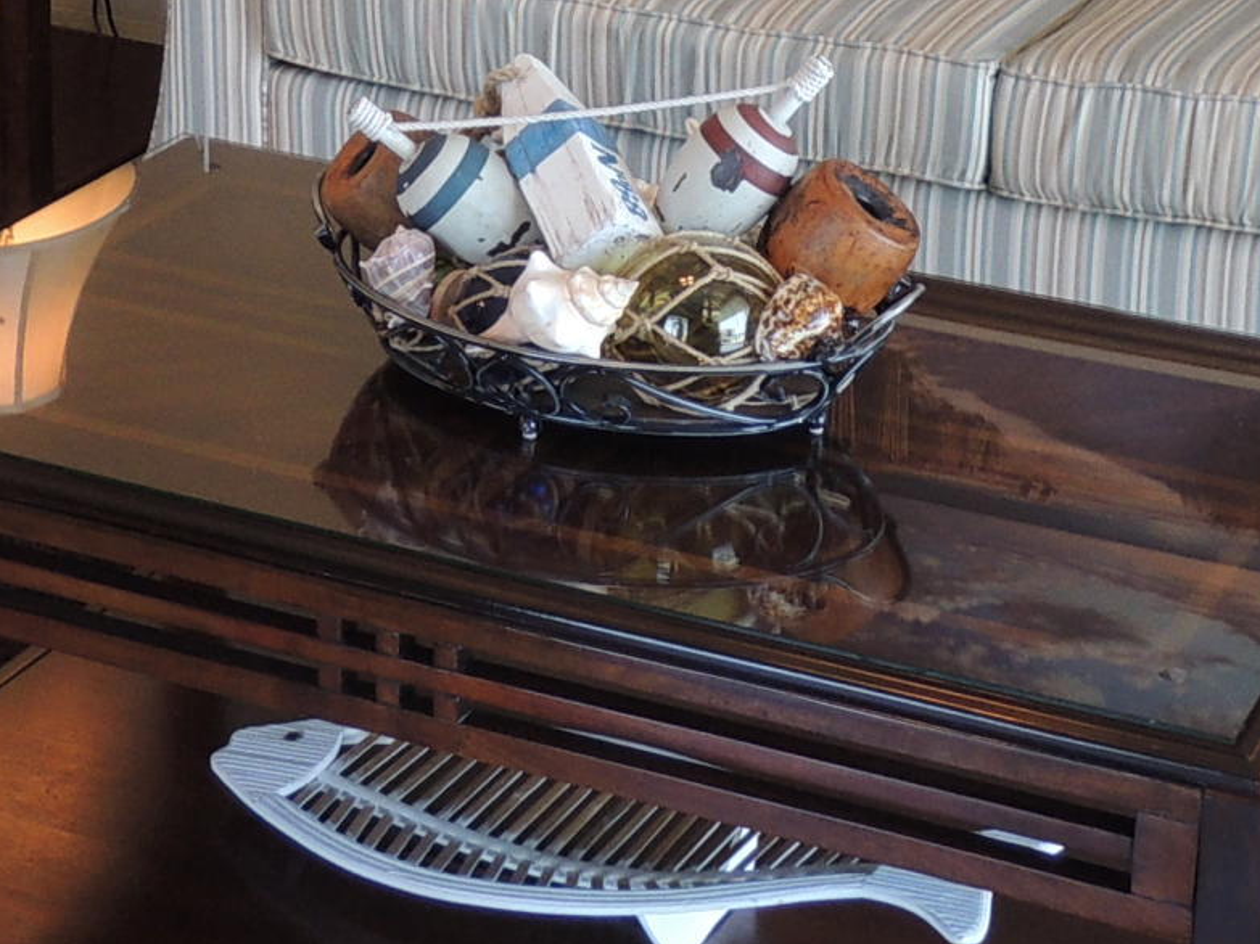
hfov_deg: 21.3
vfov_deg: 15.6
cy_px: -135
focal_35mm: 92
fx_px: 3348
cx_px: 624
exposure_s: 1/30
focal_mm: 4.3
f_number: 3
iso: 160
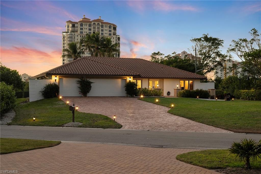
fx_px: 363
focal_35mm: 50
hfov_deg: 39.6
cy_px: 87
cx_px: 130
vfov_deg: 27.0
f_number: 5.6
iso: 400
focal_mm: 50
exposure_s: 1/8
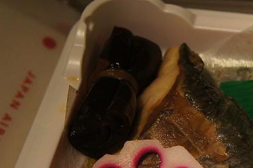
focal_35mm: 113
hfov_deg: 17.8
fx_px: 793
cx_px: 243
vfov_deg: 12.0
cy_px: 144
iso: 1000
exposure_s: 1/60
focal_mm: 38
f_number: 6.3
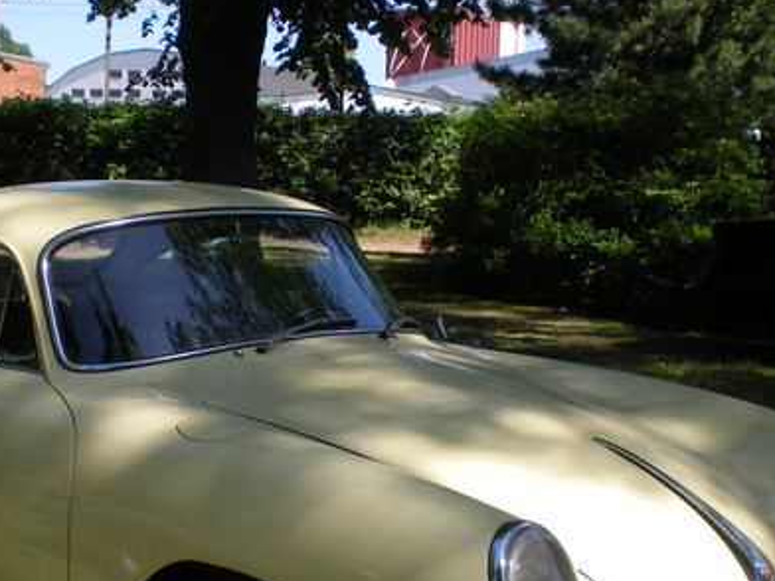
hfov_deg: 31.1
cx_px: 304
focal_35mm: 62
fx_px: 1388
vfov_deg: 23.3
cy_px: 464
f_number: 4.6
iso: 64
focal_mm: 6.3
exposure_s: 1/266
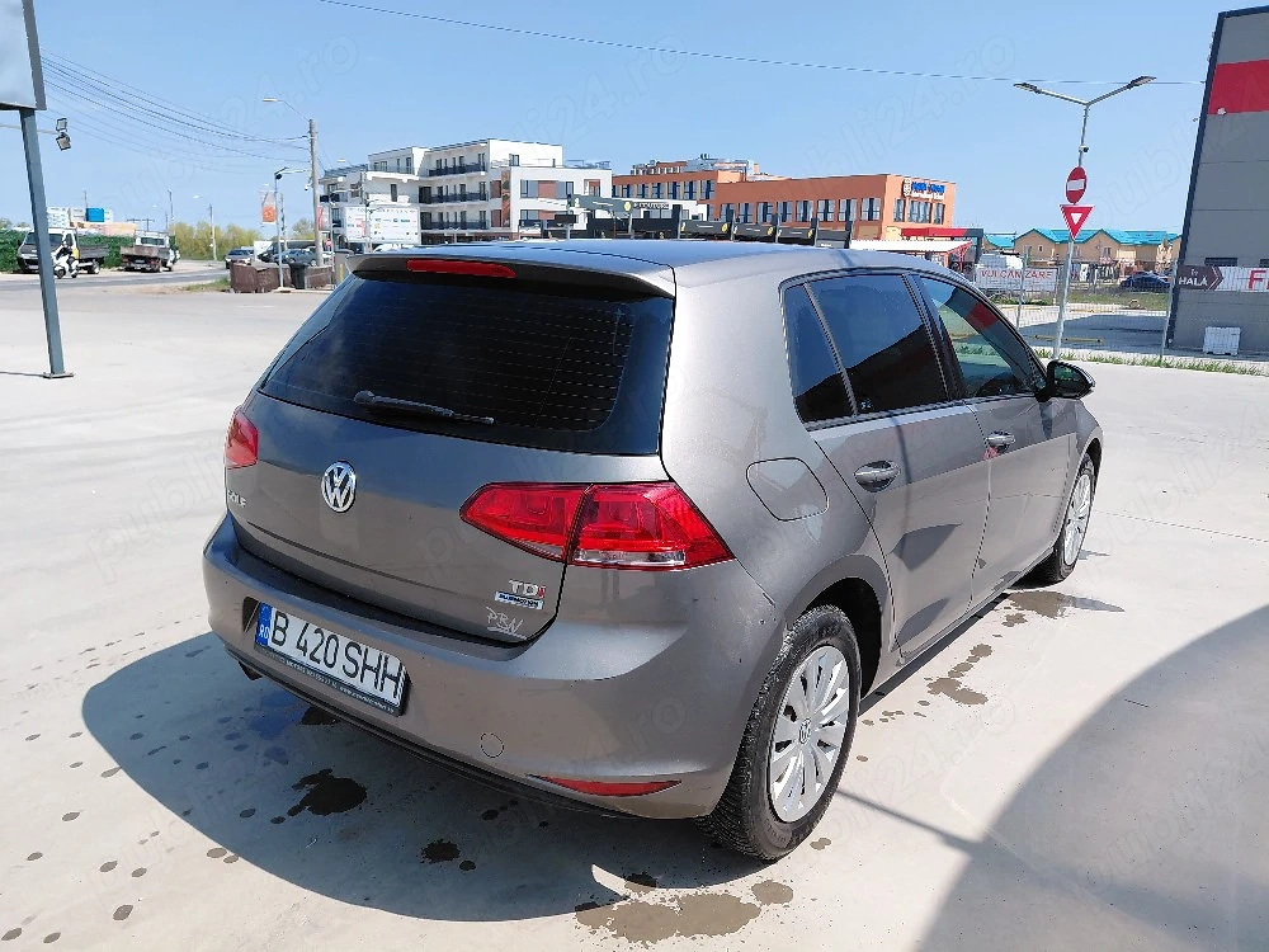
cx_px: 634
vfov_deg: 54.9
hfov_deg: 69.4
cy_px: 476
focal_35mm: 25
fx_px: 916
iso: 50
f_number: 1.8
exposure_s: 1/2500
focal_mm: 4.69
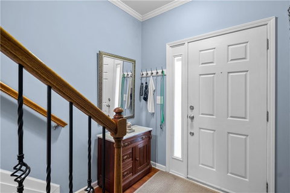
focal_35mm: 17
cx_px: 145
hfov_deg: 93.3
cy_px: 96
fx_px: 137
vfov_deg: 70.4
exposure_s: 1.1
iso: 400
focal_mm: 11
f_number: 8
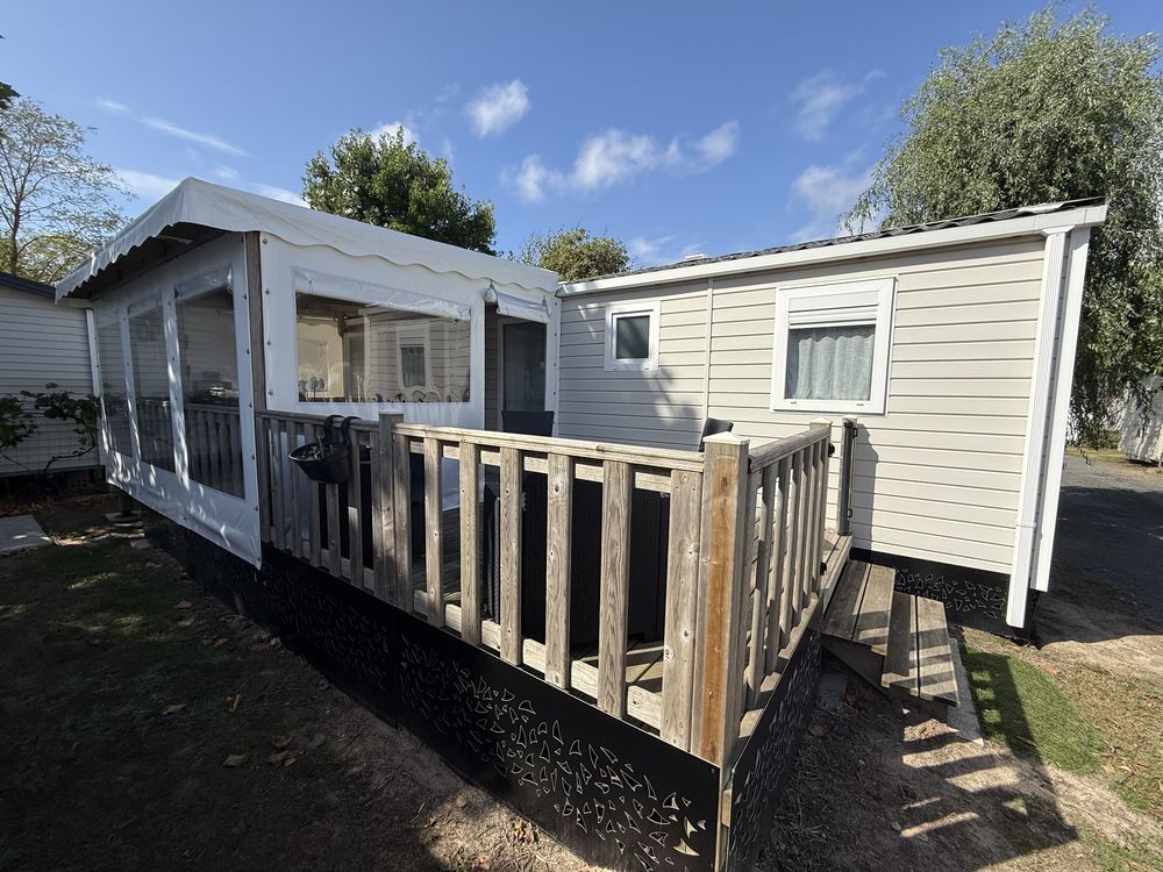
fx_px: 470
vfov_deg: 85.7
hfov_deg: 102.1
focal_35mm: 14
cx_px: 582
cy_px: 436
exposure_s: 1/1961
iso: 50
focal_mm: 2.22
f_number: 2.2
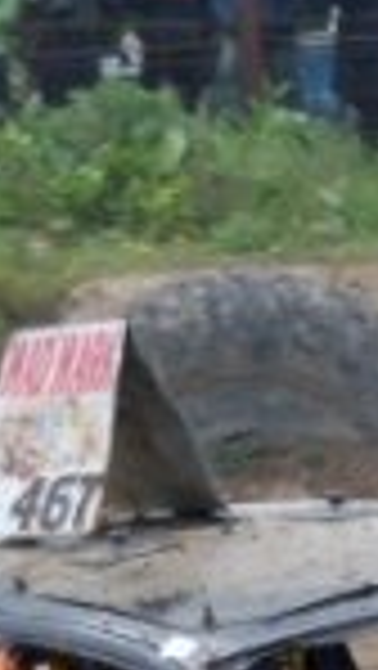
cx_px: 540
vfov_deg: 7.9
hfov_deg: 4.5
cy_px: 917
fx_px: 4803
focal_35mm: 270
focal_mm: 40
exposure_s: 1/500
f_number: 4.8
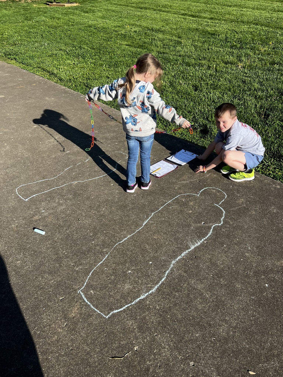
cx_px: 142
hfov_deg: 53.1
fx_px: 283
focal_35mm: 26
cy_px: 188
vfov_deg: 67.3
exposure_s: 1/2571
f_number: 1.5
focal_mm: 5.7
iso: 50
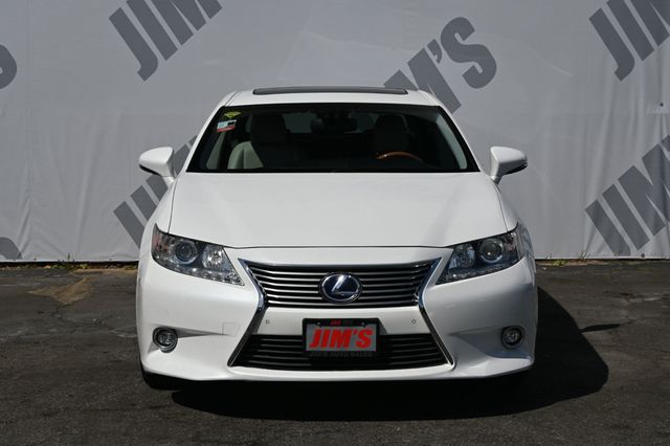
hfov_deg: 31.2
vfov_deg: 21.1
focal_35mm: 64
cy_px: 223
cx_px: 335
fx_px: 1200
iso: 100
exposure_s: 1/500
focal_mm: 43
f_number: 8
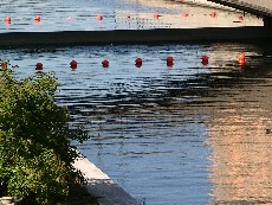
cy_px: -21
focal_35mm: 237
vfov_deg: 6.3
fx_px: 1864
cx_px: 72
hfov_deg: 8.3
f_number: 6.4
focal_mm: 23.7
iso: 50
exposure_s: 1/166
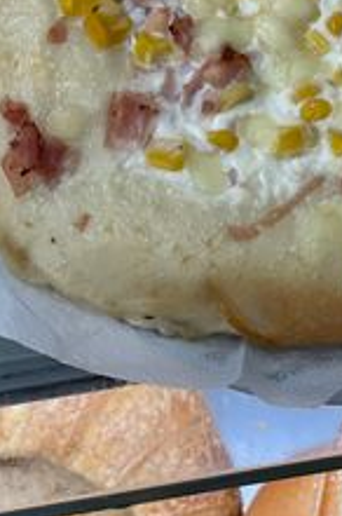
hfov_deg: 13.0
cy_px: 66
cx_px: 258
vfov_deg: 19.2
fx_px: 1501
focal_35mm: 105
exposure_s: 1/100
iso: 80
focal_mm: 6
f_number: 2
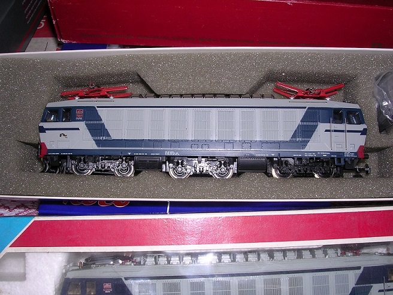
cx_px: 196
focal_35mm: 38
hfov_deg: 49.0
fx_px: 431
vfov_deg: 37.7
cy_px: 148
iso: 100
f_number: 5.6
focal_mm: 5.8
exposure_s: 1/60.1
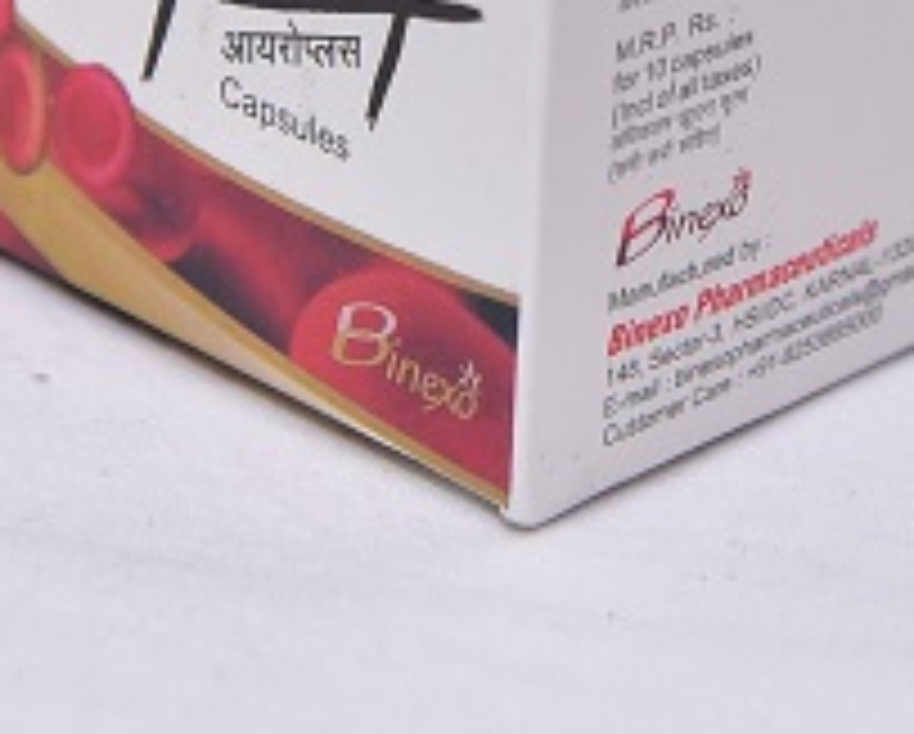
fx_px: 6447
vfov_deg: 6.4
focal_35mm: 238
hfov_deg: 8.1
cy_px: -378
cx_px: 450
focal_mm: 98
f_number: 5
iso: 1600
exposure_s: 1/200
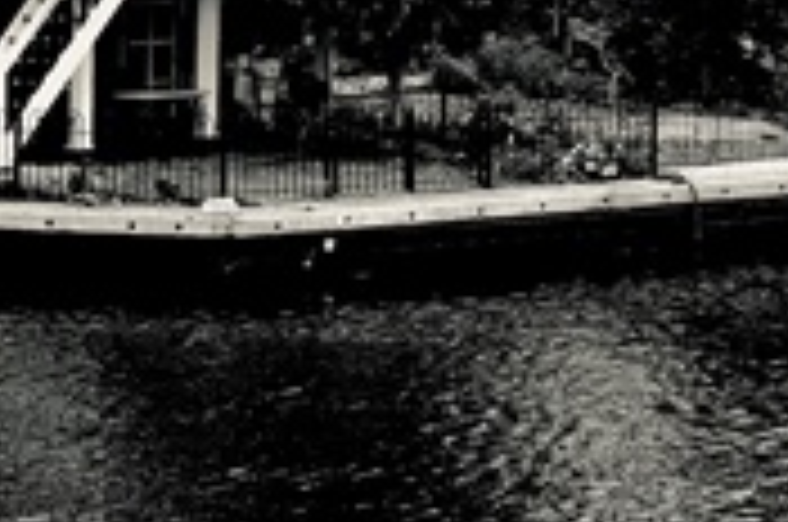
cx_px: 783
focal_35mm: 154
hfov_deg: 13.2
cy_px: -304
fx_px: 3365
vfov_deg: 8.6
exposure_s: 1/125
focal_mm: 28
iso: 100
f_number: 8
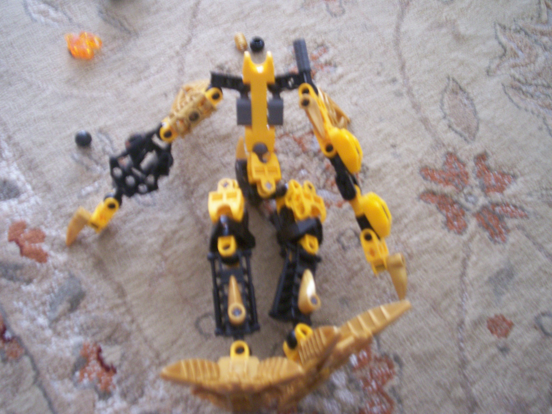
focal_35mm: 36
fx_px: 574
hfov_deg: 51.4
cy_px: 207
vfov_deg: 39.7
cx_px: 276
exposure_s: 1/9.39
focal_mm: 5.9
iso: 140
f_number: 4.5
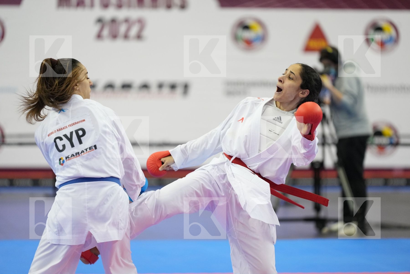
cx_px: 205
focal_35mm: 178
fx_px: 2027
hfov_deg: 11.5
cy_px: 137
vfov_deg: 7.7
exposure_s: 1/1000
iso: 3200
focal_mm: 178
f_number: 2.8
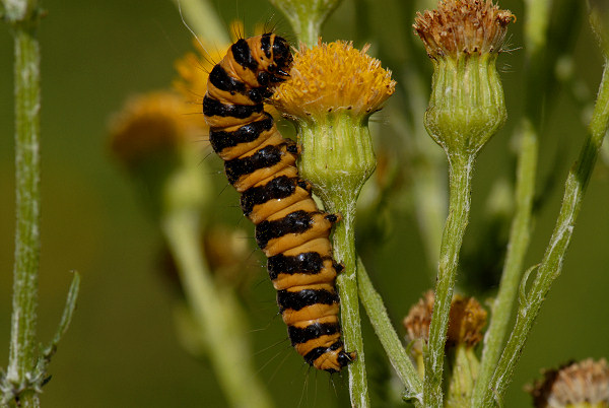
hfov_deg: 13.0
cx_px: 304
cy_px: 204
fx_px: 2668
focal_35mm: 158
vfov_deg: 8.7
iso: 100
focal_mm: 105
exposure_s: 1/180
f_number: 13
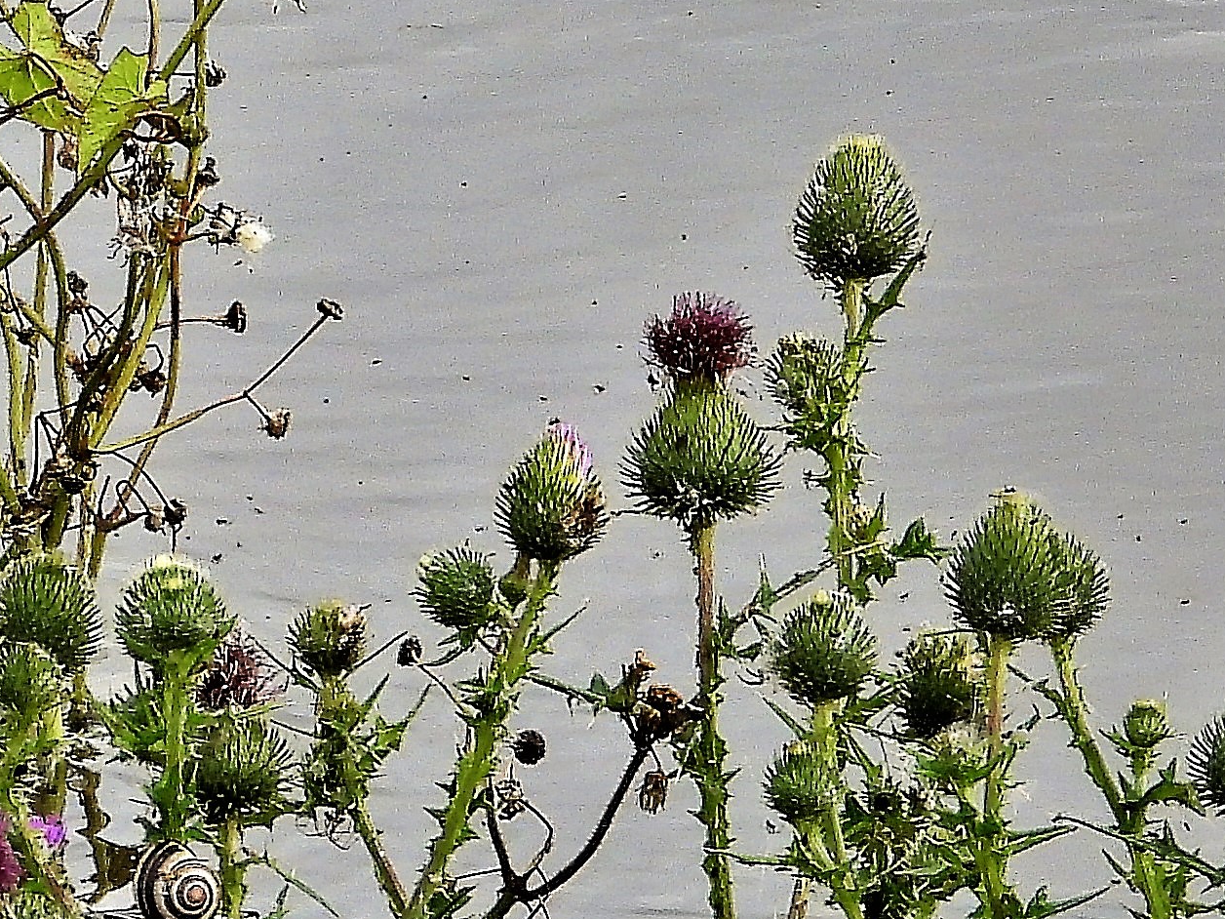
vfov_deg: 0.7
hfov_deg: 1.0
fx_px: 72900
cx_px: -301
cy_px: 499
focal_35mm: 2060
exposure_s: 1/400
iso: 100
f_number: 5
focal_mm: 117
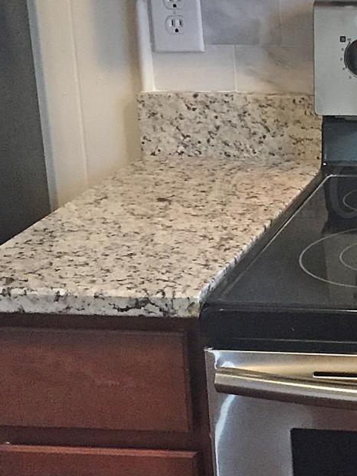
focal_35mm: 94
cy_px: 190
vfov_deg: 20.8
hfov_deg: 14.8
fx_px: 1292
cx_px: 503
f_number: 2.2
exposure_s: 1/30
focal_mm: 4.15
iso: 250
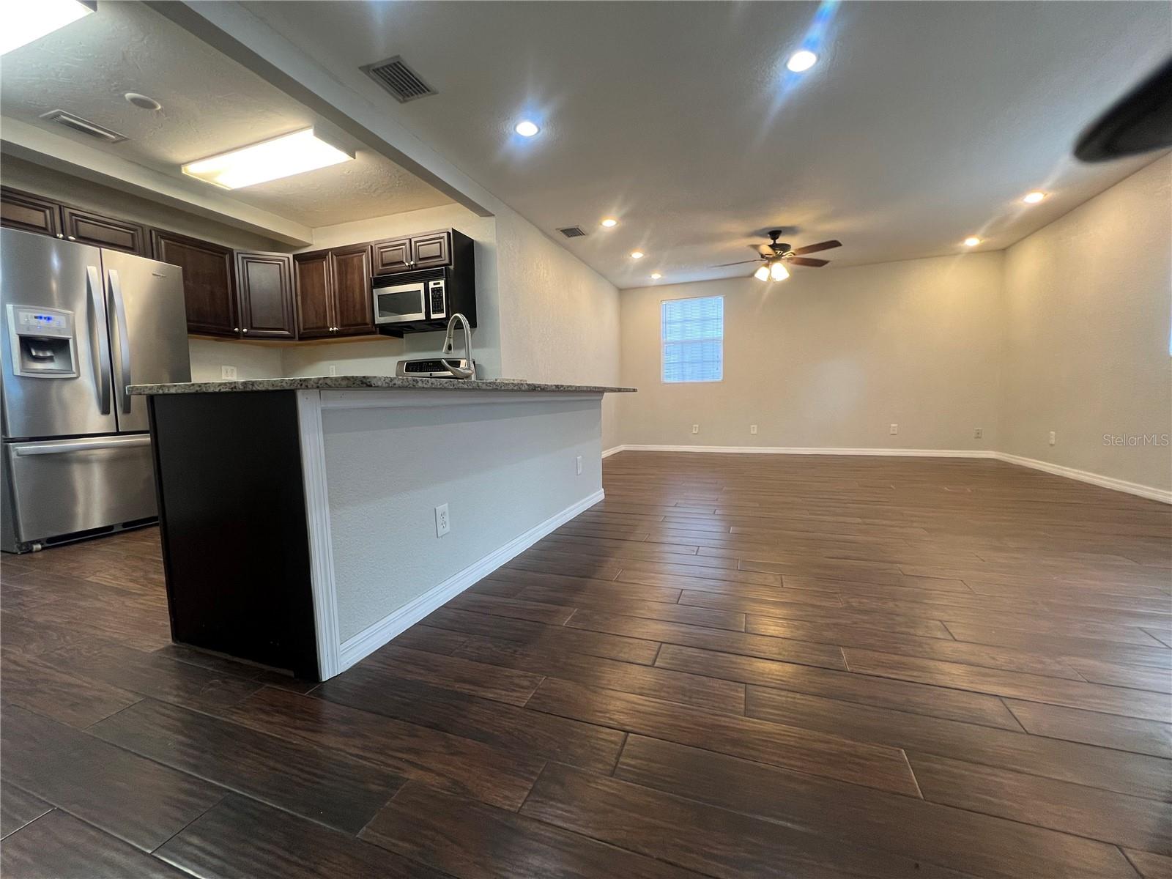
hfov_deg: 106.2
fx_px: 440
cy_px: 440
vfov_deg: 89.9
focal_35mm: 13
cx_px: 586
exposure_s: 1/60
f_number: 1.8
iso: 125
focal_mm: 1.57
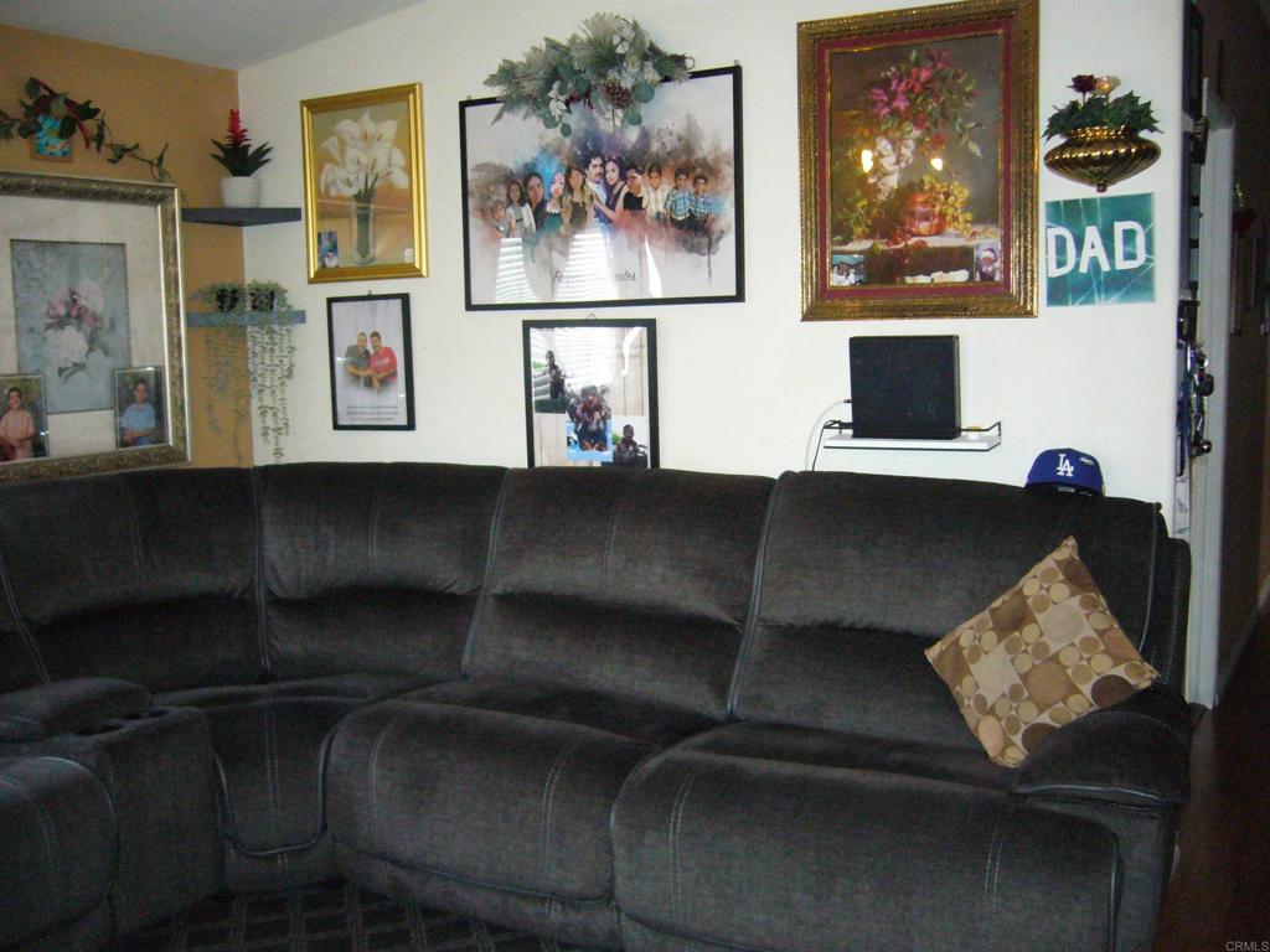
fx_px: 1321
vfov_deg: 39.7
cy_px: 476
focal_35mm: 36
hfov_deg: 51.4
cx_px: 635
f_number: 2.9
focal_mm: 6
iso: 320
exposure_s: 1/30
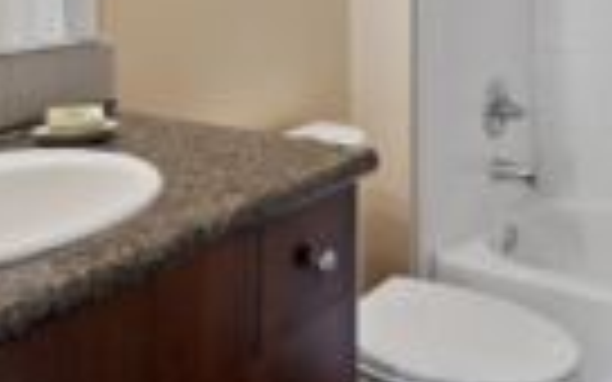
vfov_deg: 23.4
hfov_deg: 39.4
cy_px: -65
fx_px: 851
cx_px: 374
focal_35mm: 51
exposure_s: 1/5
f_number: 8
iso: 200
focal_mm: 17
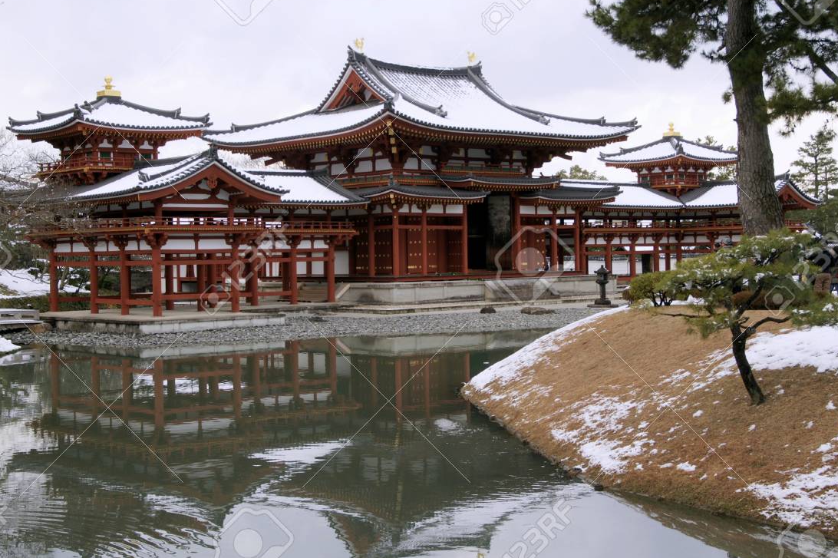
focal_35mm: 50
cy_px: 235
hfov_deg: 39.6
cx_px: 388
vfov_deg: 26.9
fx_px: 1163
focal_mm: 28
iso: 200
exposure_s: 1/125
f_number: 7.1
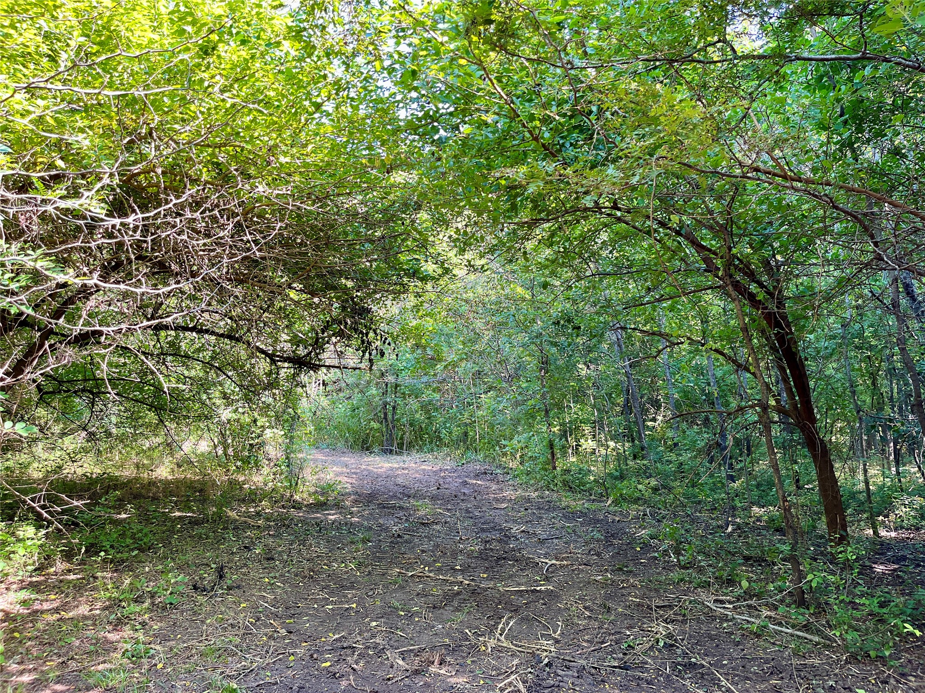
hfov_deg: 67.3
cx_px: 462
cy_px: 346
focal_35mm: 26
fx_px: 695
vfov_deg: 53.1
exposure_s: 1/121
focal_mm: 5.1
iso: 80
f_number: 1.6
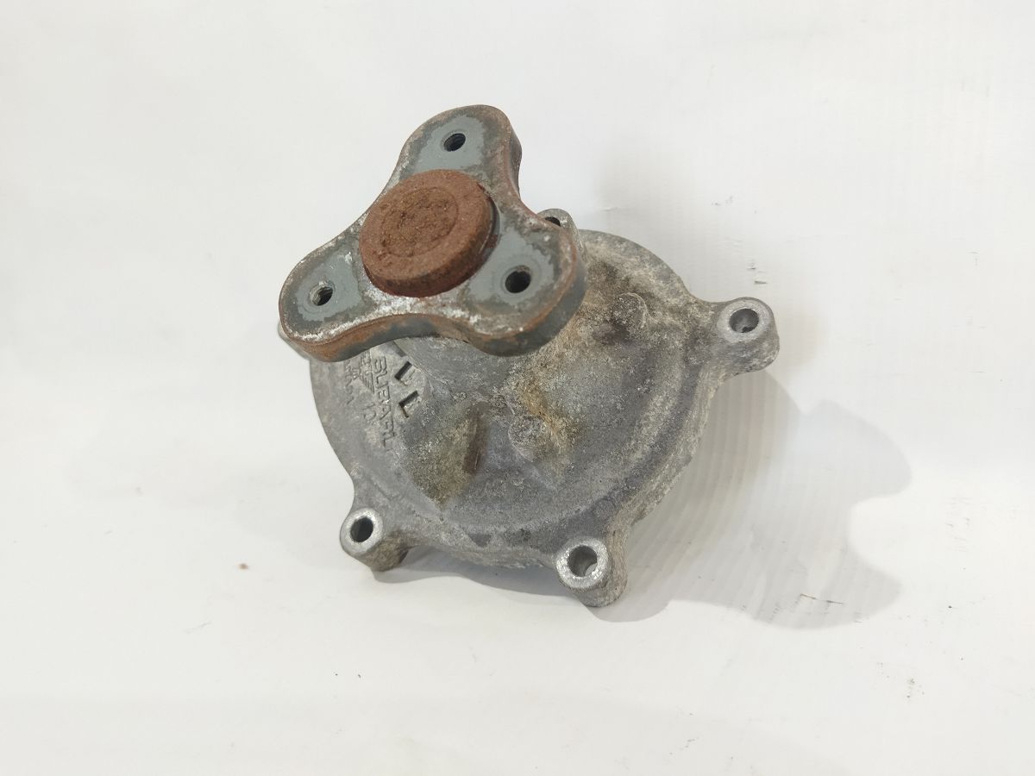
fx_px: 807
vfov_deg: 51.4
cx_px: 518
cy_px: 388
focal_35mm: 27
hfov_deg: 65.3
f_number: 1.79
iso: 278
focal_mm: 4.71
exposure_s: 1/50
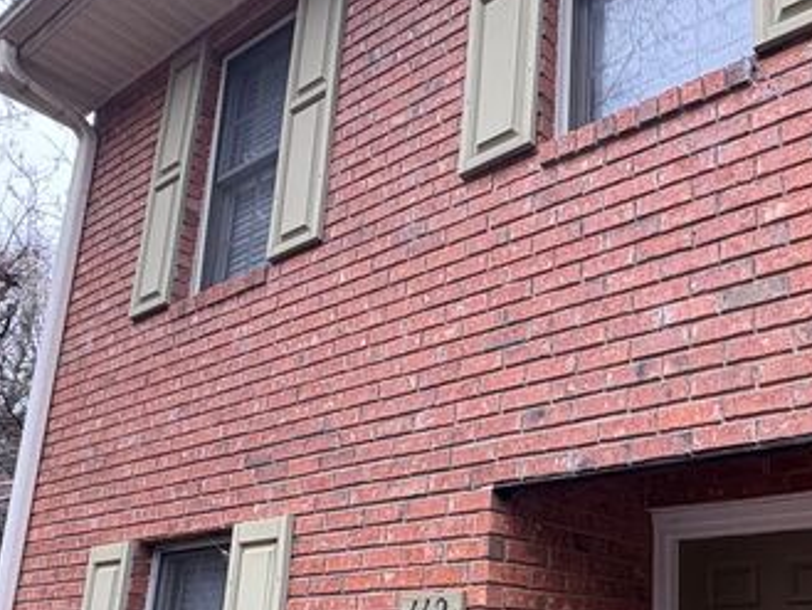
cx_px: 684
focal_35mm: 34
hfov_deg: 49.7
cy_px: 504
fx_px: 798
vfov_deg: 39.8
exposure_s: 1/82
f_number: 2.2
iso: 250
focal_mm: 2.22
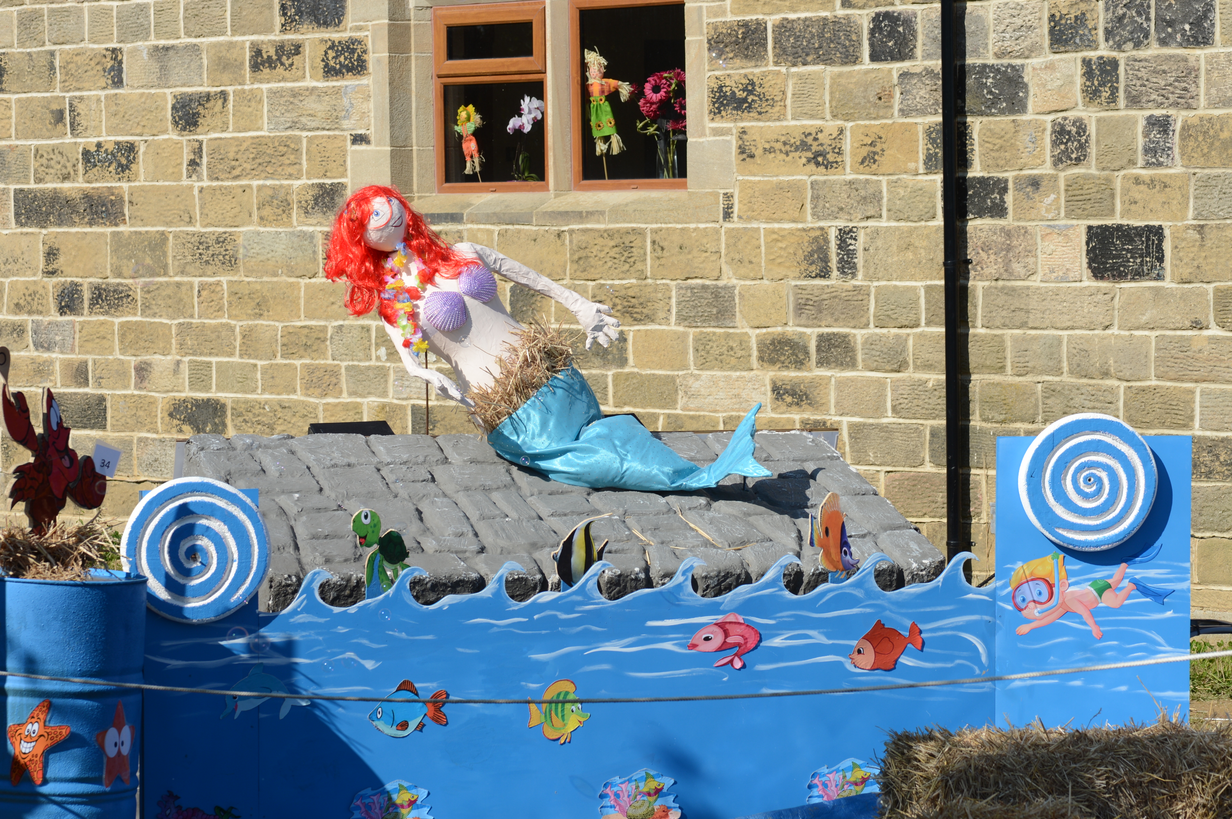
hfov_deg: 18.9
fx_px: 3692
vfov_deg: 12.7
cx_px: 615
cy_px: 407
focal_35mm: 108
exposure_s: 1/500
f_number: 8
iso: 200
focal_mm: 105
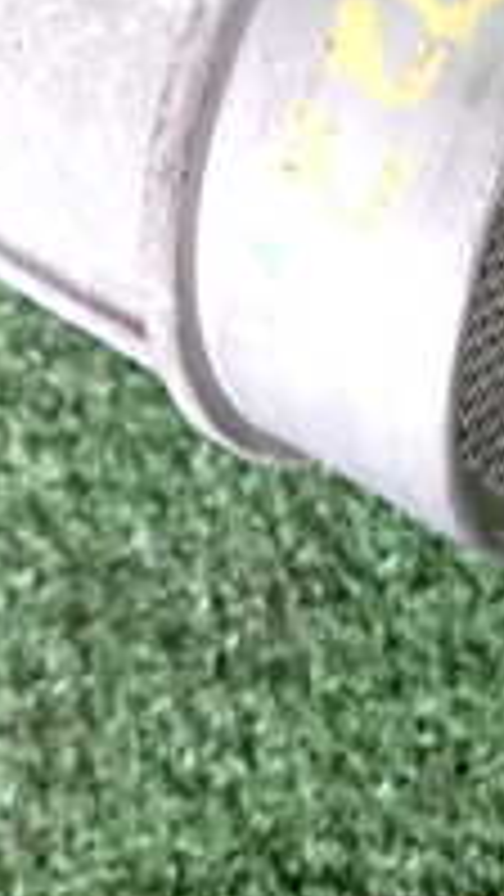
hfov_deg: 14.7
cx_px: 220
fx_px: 1947
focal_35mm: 82
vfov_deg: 24.5
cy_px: -41
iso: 640
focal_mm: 4.5
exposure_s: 1/30
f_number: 2
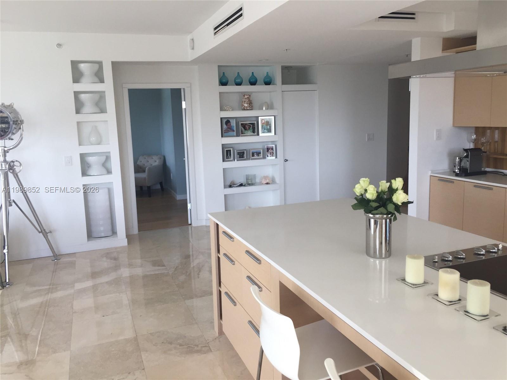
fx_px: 425
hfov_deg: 61.7
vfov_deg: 48.2
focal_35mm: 29
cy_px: 190
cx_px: 254
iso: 50
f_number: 2.2
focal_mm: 4.15
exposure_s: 1/120
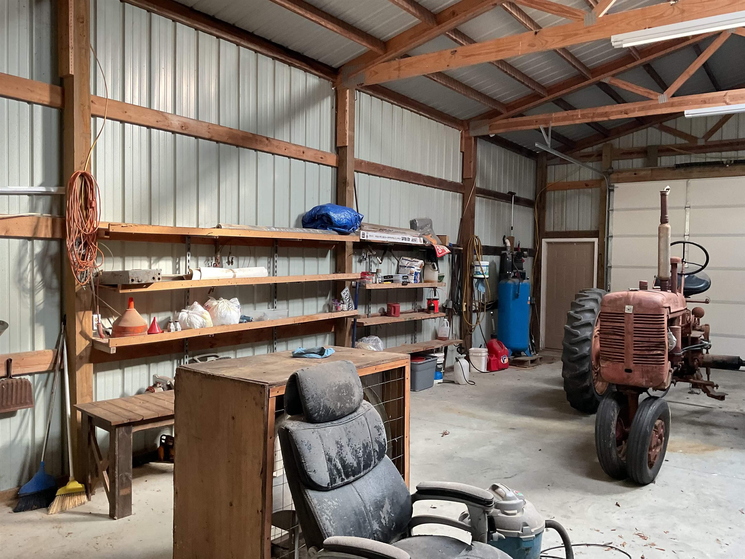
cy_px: 280
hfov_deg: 61.7
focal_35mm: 29
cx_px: 372
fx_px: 624
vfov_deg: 48.2
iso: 100
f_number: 1.8
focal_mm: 3
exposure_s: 1/60
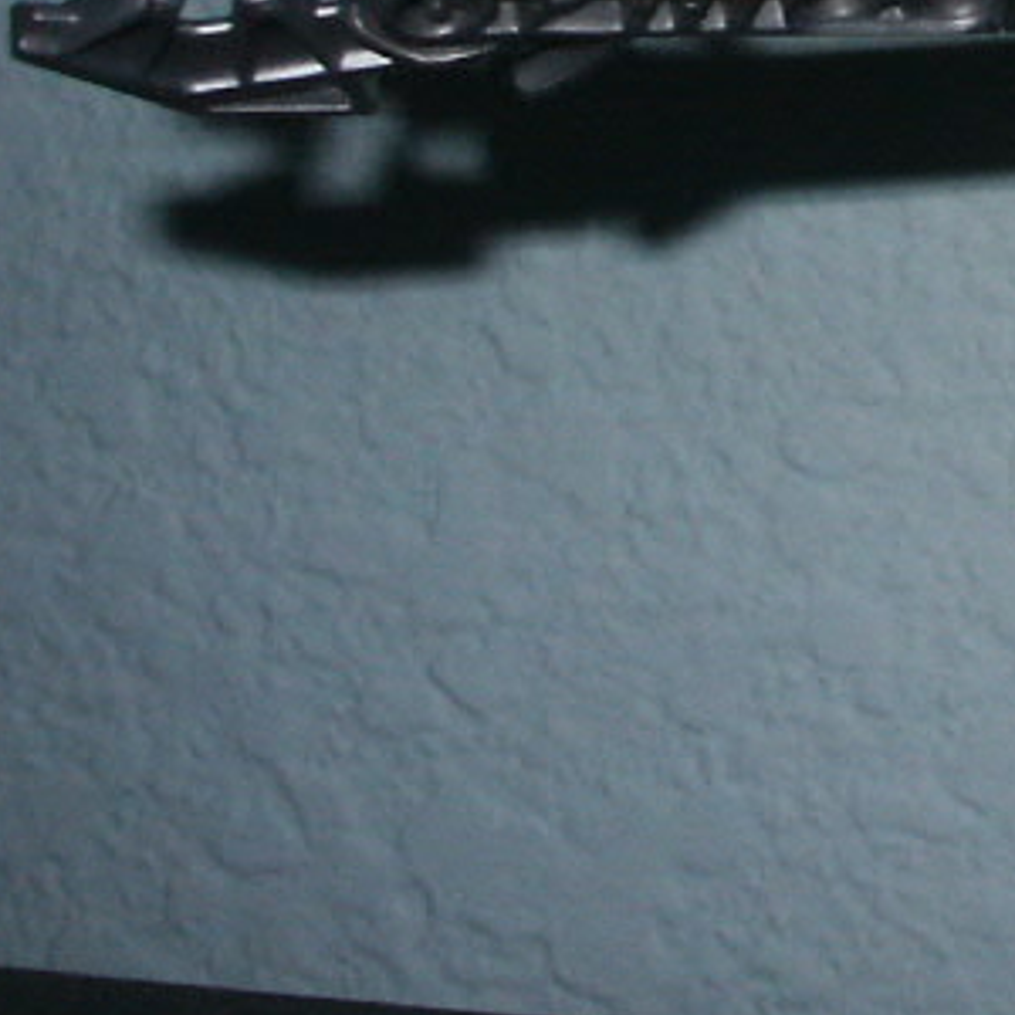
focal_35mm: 132
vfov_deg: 12.9
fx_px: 4379
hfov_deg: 12.2
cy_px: -217
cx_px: 1793
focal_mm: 7.18
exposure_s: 1/45
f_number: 6.7
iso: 200
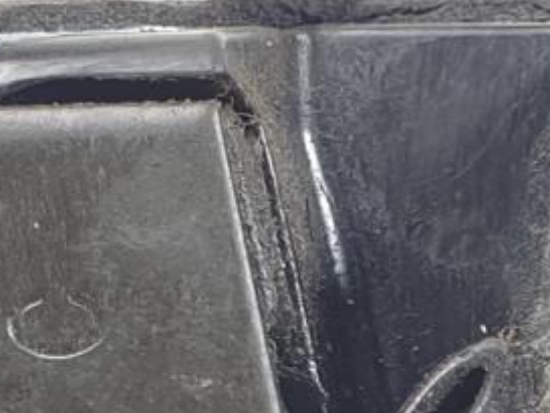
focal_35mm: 137
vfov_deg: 10.4
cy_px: 637
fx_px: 2178
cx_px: 711
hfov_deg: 13.9
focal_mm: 4.3
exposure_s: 1/50
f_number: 2.4
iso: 80
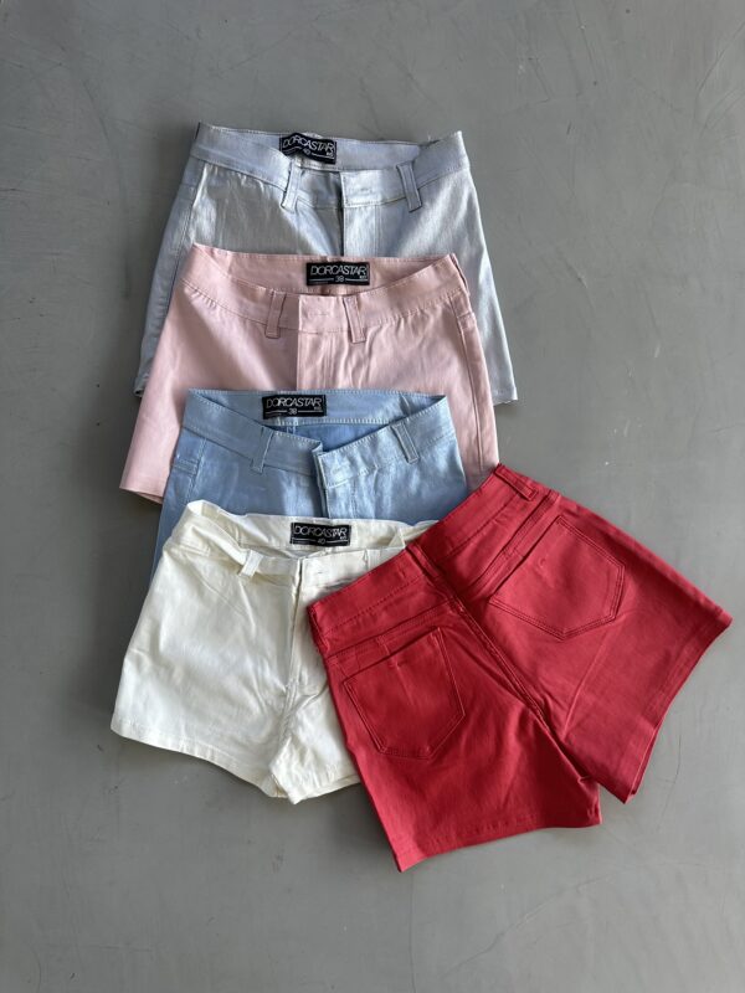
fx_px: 689
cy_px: 496
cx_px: 372
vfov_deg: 71.6
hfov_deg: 56.8
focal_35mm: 24
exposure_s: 1/100
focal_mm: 6.86
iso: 80
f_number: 1.78
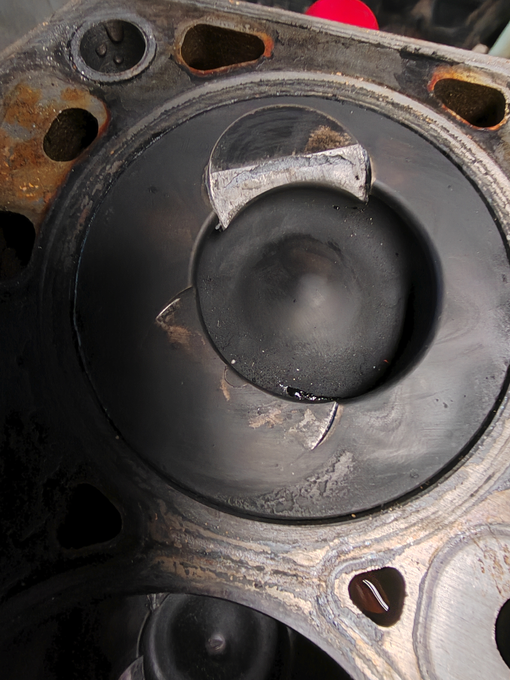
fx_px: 530
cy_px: 340
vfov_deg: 65.3
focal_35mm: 27
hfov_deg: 51.4
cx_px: 255
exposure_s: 1/33.3
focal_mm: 2.17
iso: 683
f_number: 2.2
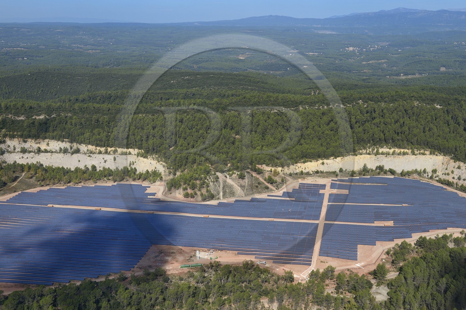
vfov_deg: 35.0
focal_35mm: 38
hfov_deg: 50.7
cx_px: 233
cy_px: 155
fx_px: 492
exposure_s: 1/1600
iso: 400
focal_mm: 38
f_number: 7.1
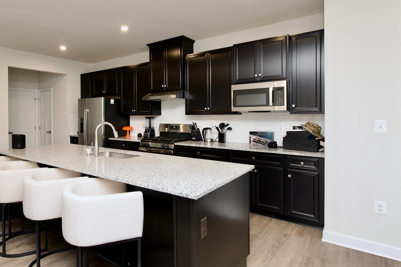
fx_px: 234
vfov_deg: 59.1
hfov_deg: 80.0
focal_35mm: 21
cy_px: 108
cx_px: 155
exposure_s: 1/40
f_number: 7.1
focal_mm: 10
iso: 400
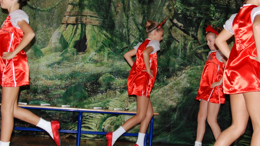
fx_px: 358
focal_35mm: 52
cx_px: 143
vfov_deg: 22.9
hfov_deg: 39.8
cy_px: 47
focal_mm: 24
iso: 800
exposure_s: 1/60
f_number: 5.6
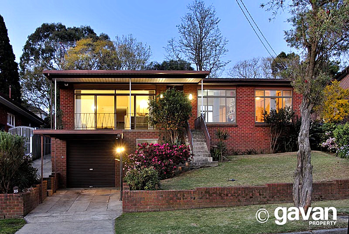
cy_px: 117
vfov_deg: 37.0
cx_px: 174
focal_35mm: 36
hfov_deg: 53.1
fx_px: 350
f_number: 7.1
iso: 100
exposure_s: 2
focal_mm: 24
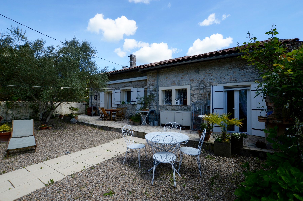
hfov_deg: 100.4
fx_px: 126
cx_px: 152
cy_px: 100
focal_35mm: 15
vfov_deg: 77.2
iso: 100
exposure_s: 1/200
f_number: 7.1
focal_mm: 10
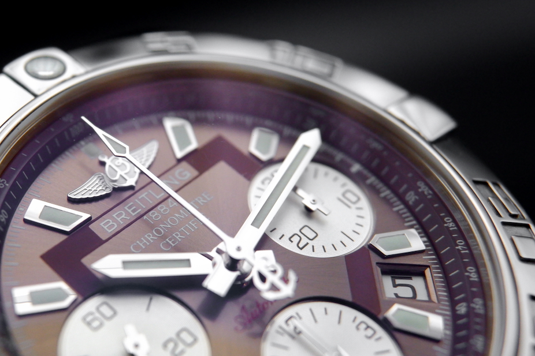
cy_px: 207
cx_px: 152
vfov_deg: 30.4
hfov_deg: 43.5
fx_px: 654
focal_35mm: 44
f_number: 6.4
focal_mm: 20.5
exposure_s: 1/4000
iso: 3200
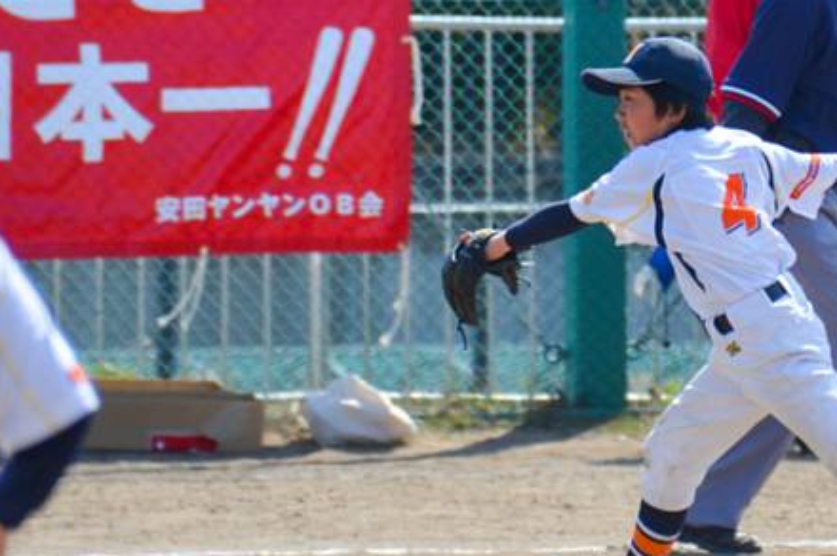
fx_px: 18990
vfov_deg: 1.7
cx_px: 348
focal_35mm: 818
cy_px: 215
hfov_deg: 2.5
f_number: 5.6
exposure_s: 1/1600
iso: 400
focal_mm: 300
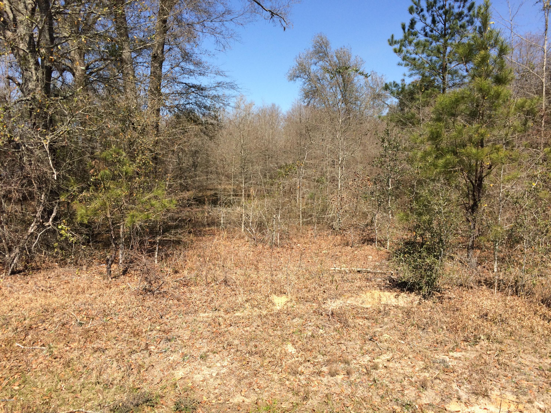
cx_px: 276
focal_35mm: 29
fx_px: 462
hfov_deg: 61.7
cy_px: 206
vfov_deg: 48.2
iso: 32
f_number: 2.2
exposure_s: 1/1709
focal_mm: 4.15
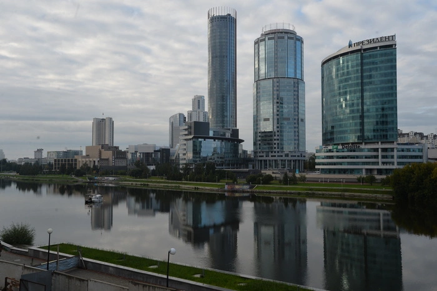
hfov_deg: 55.8
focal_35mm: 34
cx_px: 218
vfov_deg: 38.9
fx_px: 413
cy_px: 146
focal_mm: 34
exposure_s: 1/800
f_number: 10
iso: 800
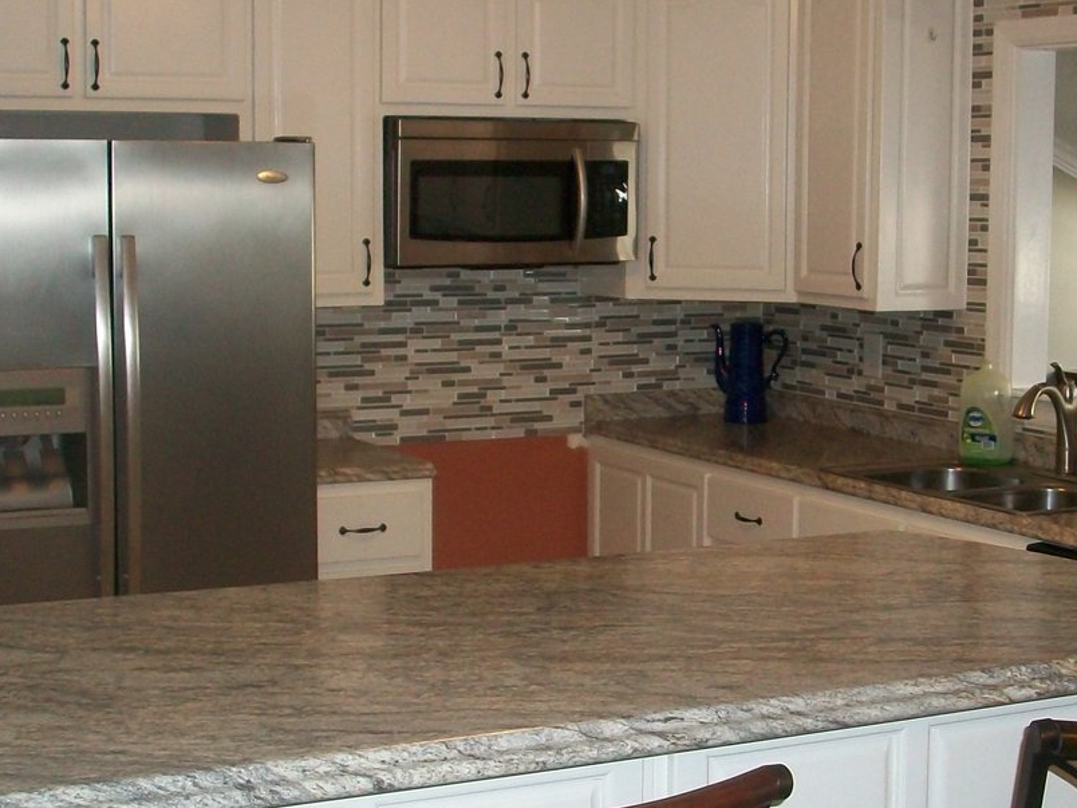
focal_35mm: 64
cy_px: 389
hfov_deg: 30.2
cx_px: 636
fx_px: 1991
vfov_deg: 22.9
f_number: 2.8
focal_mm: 5.7
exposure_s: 1/60
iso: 120
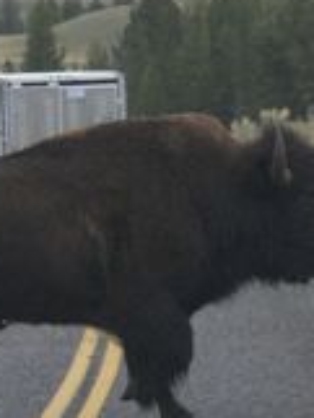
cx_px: 169
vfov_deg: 4.3
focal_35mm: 460
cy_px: 205
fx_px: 5556
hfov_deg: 3.2
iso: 1250
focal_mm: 80
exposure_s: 1/800
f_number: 7.1
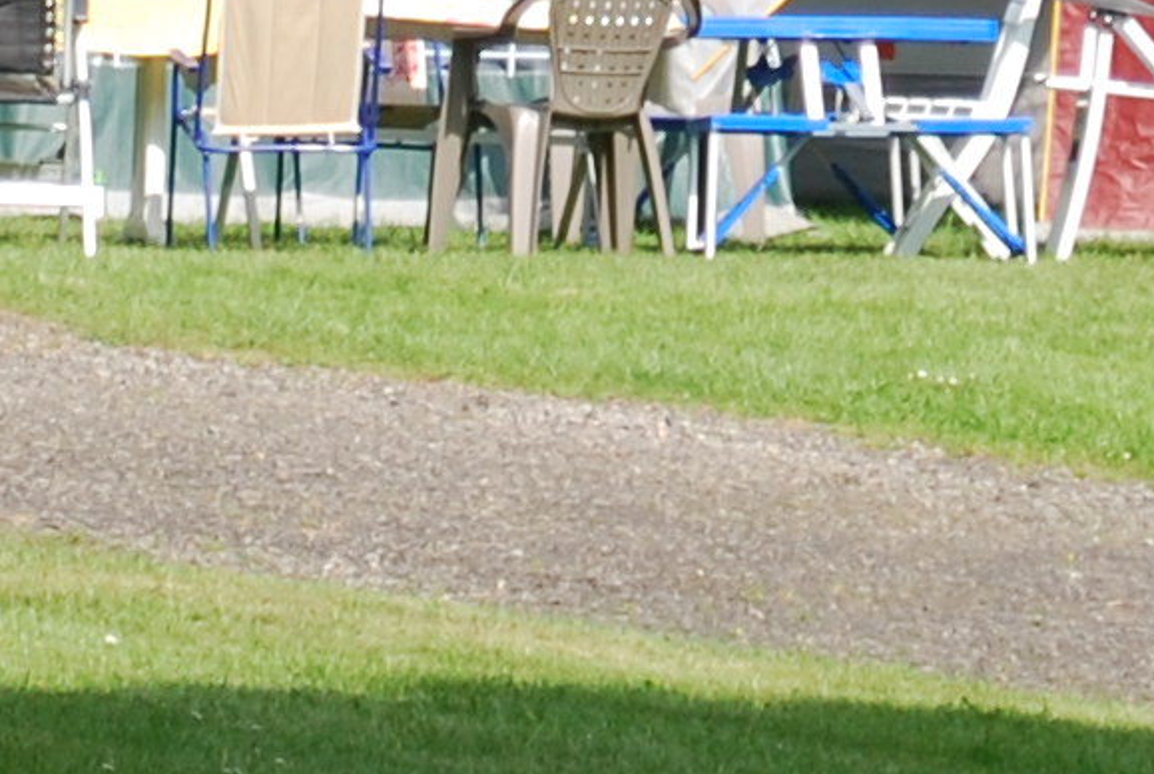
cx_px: 367
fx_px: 17700
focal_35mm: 551
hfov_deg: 3.7
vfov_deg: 2.5
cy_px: -1456
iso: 100
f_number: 6.3
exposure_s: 1/160
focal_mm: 55
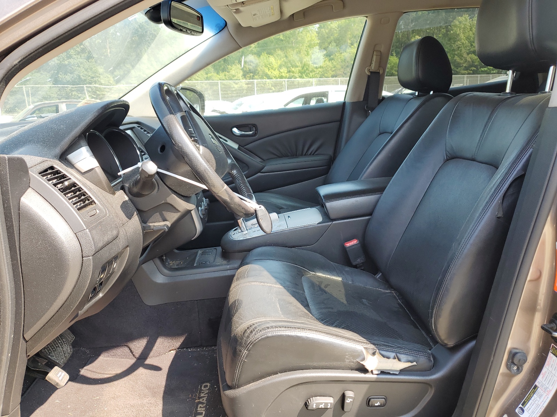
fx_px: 418
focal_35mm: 26
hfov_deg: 67.3
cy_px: 208
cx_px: 278
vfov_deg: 53.1
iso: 50
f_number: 1.5
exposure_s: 1/323
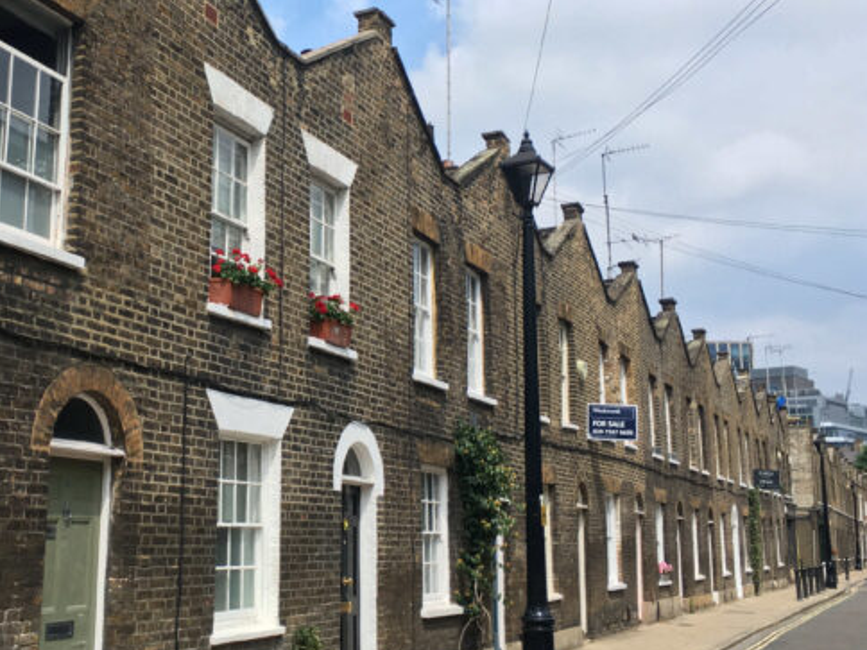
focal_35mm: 46
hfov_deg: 40.2
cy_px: 301
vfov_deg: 31.5
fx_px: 1152
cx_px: 229
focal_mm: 4.15
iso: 25
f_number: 2.2
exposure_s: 1/1068
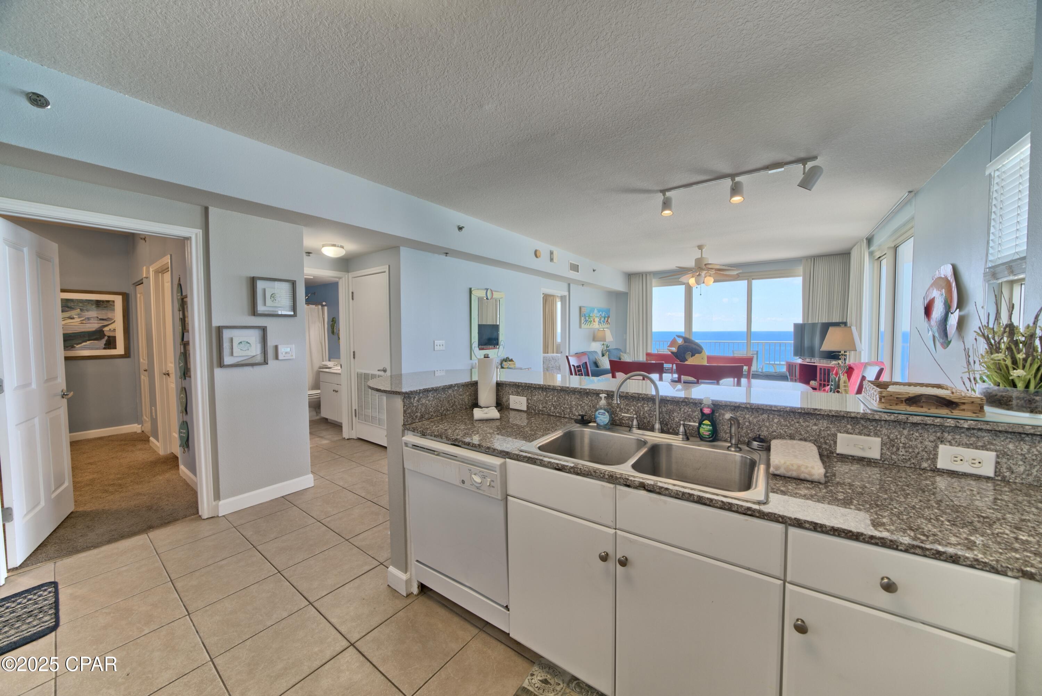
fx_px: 347
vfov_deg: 90.0
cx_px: 521
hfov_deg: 112.6
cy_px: 348
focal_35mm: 12
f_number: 8
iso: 500
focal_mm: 12
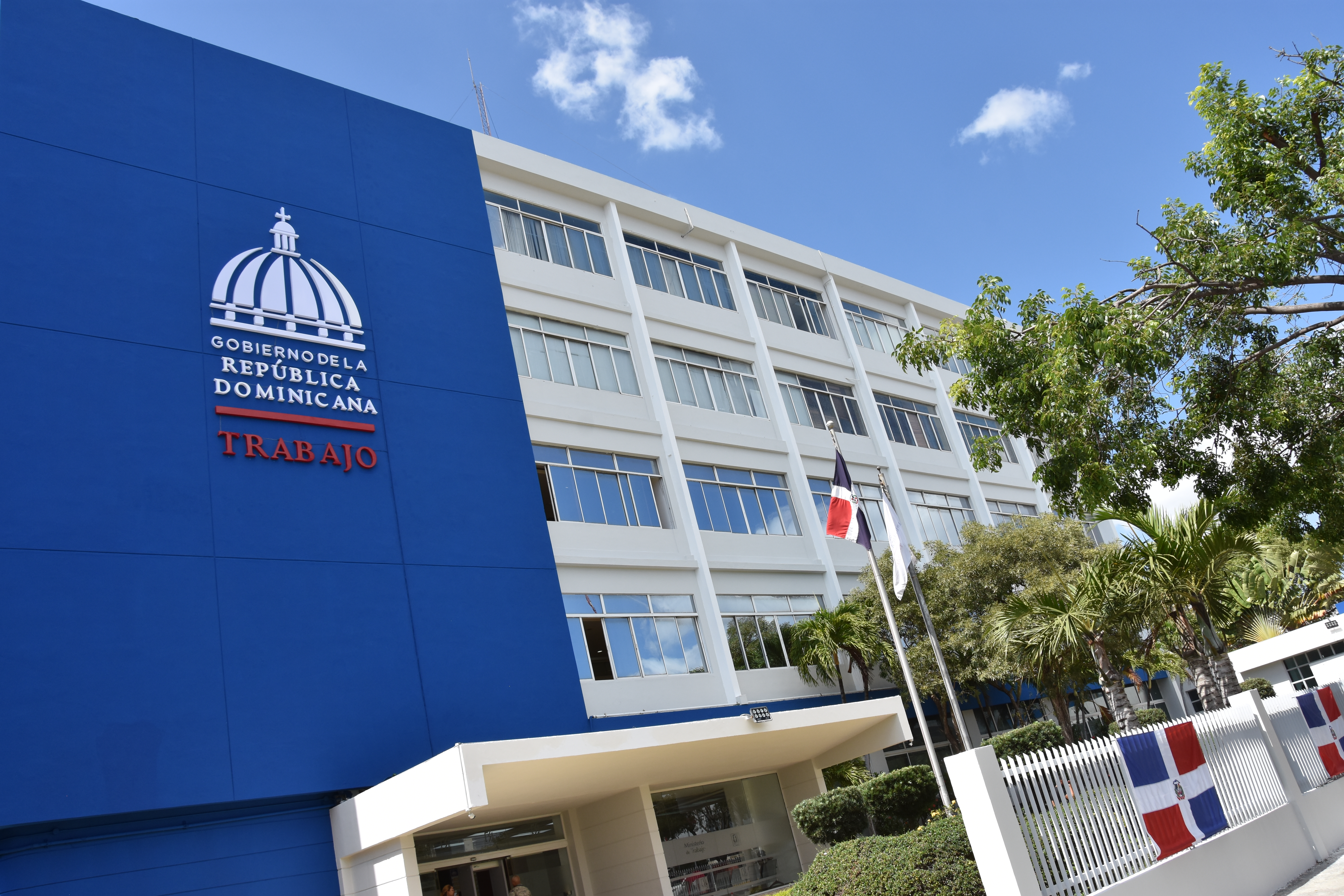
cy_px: 448
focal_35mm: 27
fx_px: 1008
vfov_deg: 47.9
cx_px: 672
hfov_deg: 67.4
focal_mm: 18
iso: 280
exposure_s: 1/500
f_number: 8
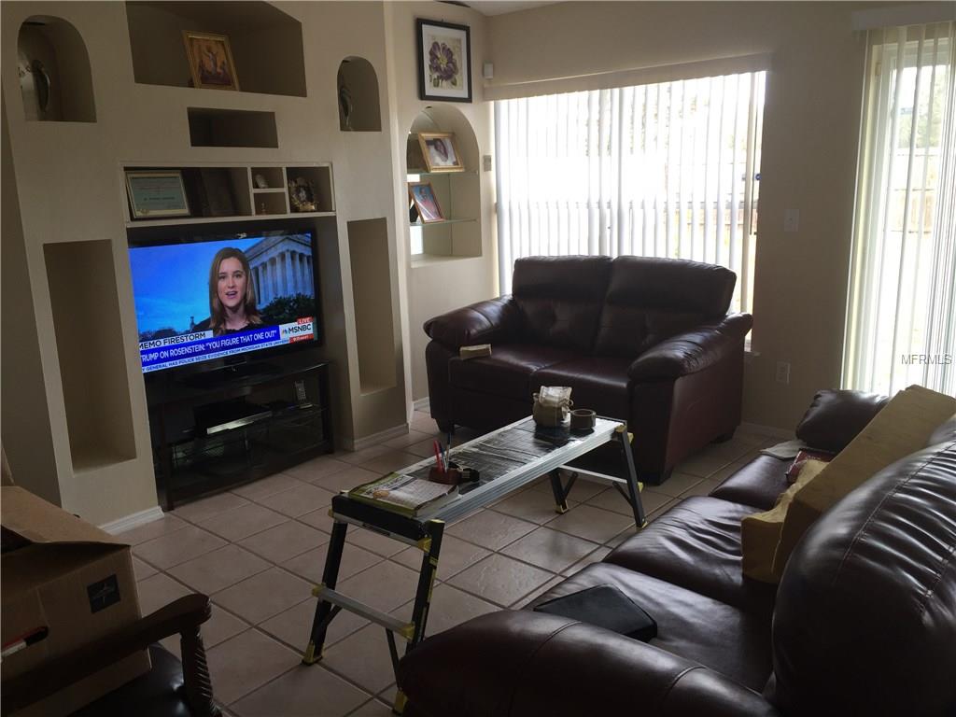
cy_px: 358
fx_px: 801
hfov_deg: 61.7
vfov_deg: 48.2
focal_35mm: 29
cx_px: 478
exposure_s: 1/40
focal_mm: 4.15
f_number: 2.2
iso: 40
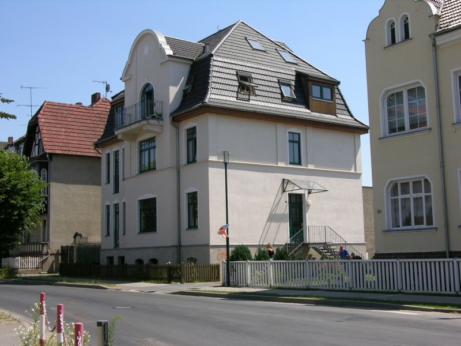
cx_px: 230
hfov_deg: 38.2
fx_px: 666
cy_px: 173
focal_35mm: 50
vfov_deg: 29.1
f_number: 6
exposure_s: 1/200
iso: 50
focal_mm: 12.7
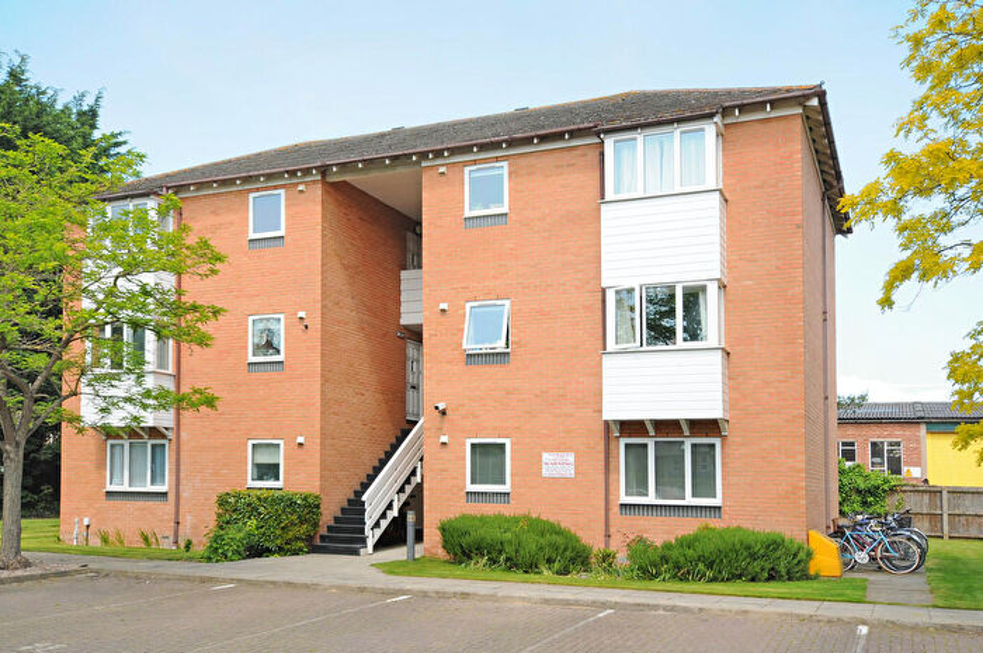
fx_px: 900
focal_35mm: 33
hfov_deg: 57.3
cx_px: 492
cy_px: 326
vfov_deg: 39.9
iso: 400
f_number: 7.1
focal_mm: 22
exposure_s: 1/200
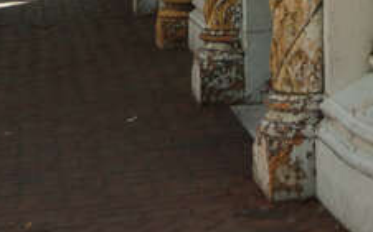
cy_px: -383
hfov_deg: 17.2
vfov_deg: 9.4
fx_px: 1209
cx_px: 350
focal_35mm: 119
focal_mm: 22
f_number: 3.8
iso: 400
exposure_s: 1/400
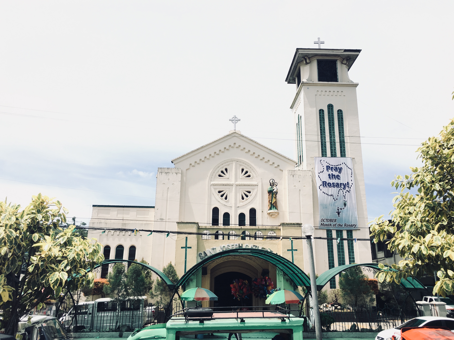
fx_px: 380
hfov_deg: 61.7
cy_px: 170
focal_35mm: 29
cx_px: 227
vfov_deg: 48.2
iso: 25
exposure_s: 1/1748
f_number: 2.2
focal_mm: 4.15
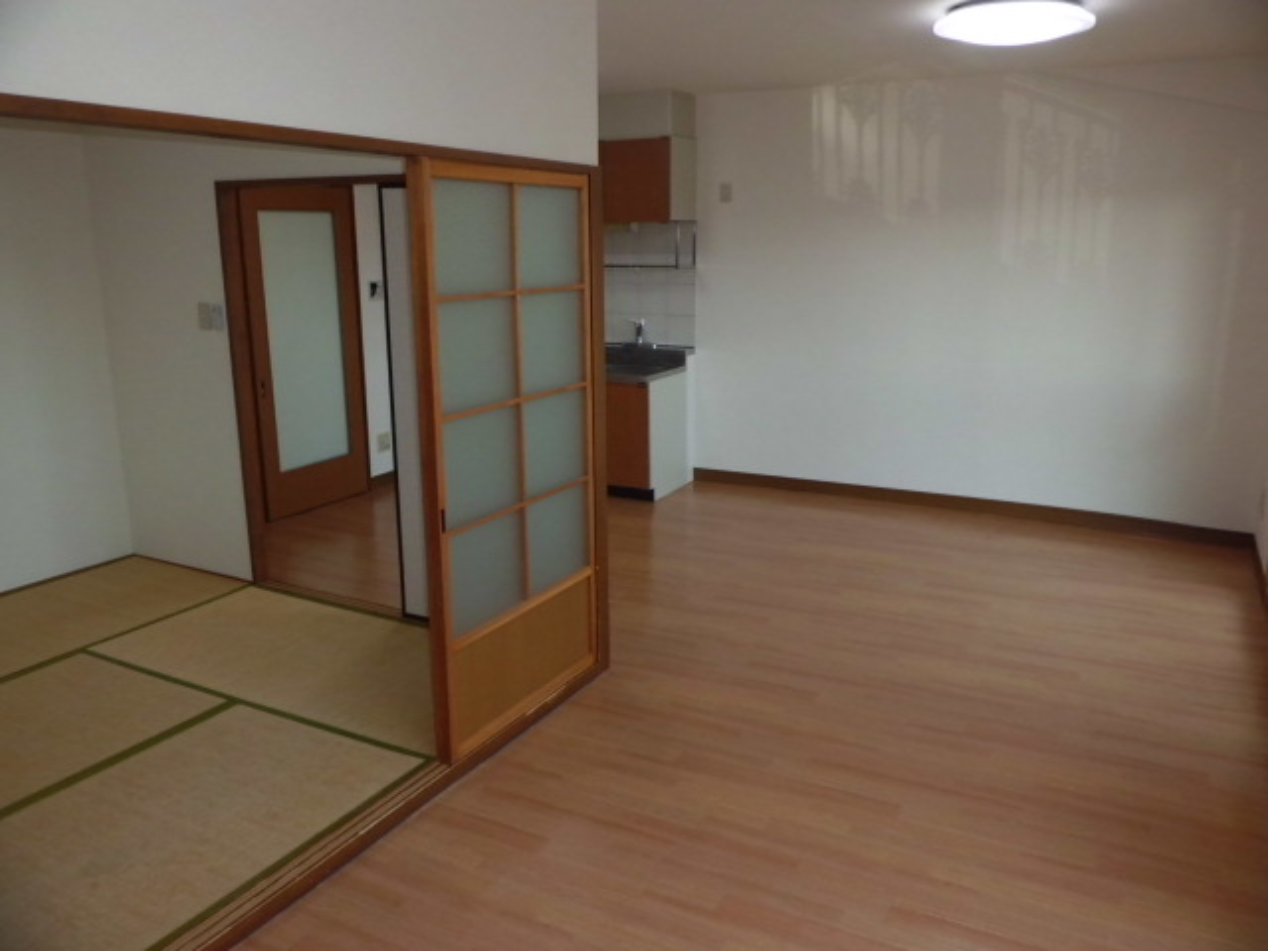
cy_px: 476
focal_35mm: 26
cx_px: 634
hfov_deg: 67.3
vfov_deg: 53.1
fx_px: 952
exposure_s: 1/100
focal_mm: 4.7
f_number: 2.8
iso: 64
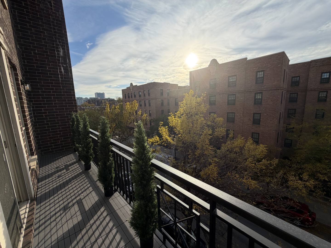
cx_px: 166
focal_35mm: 14
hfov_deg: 102.1
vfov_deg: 85.7
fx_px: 134
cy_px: 124
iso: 25
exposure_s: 1/914
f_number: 2.2
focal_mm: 2.22
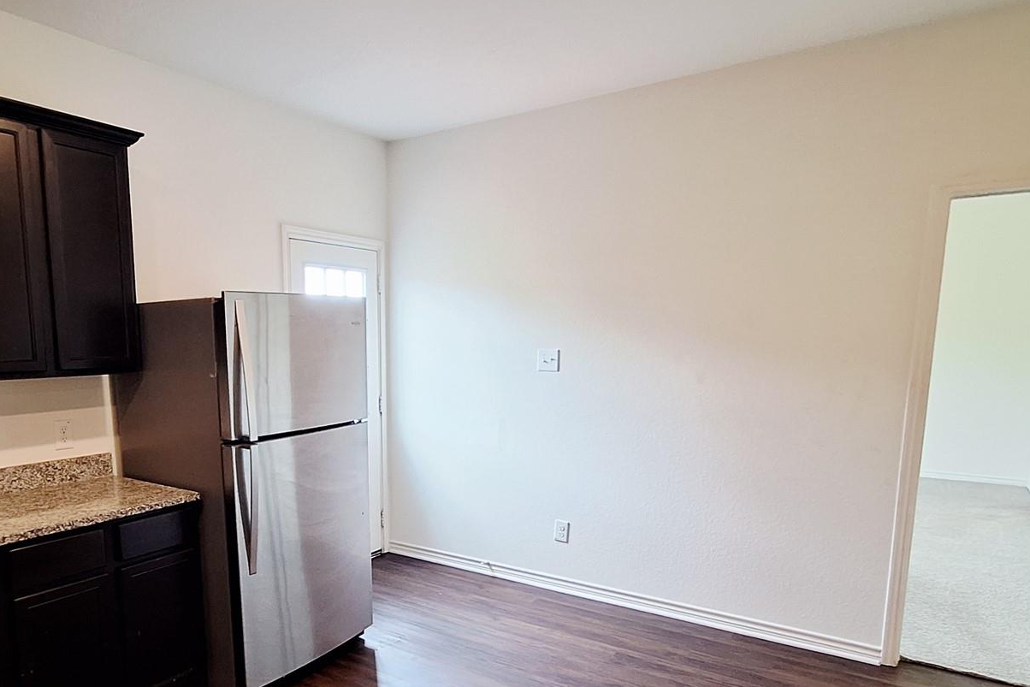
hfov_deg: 75.0
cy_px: 444
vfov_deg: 54.3
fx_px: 658
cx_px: 395
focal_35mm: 23
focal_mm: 1.74
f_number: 2.2
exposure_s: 1/40
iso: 125
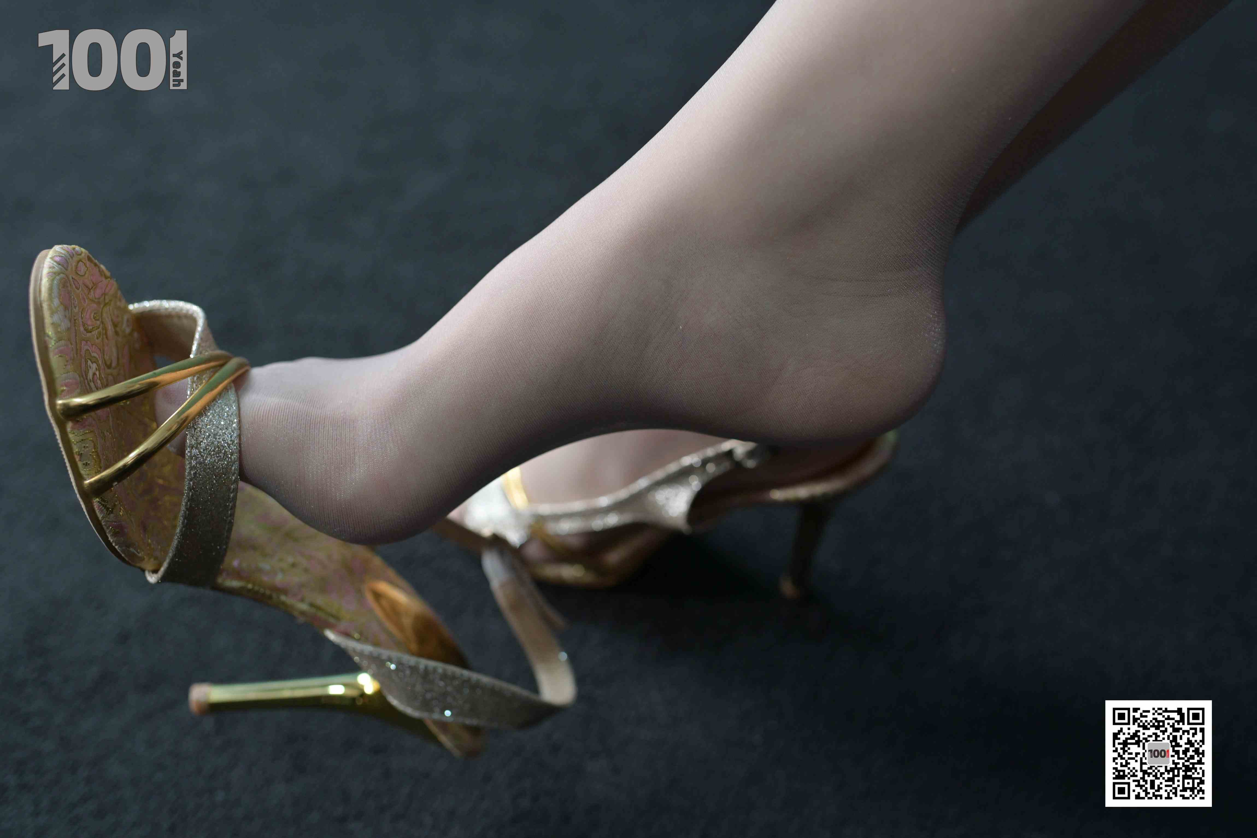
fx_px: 1222
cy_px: 419
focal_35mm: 35
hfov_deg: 54.4
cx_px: 628
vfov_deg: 37.9
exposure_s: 1/125
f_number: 3.5
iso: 800
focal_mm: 35
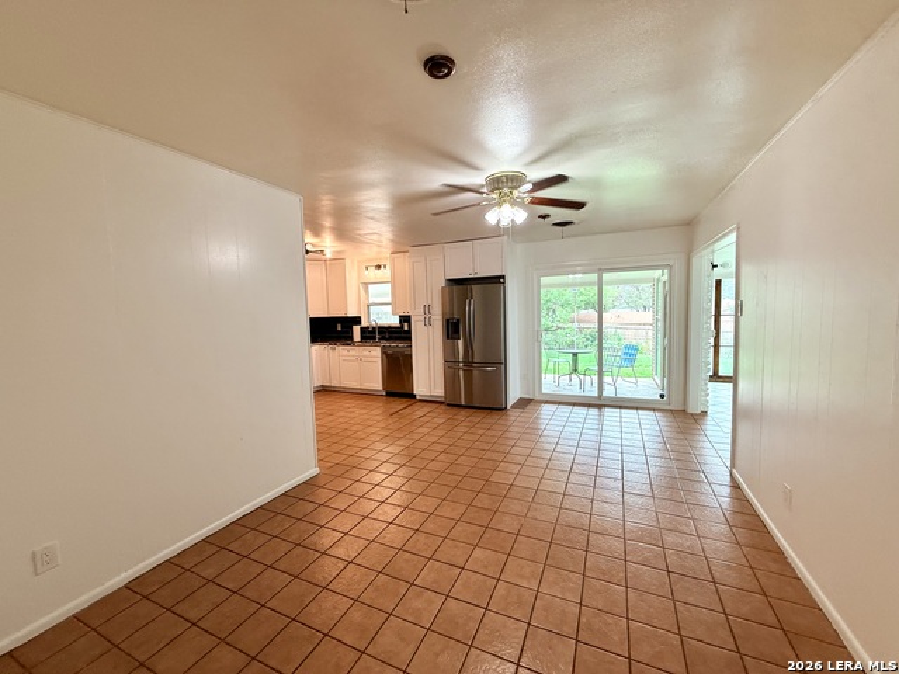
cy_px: 337
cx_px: 450
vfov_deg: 85.7
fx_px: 364
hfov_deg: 102.1
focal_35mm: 14
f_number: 2.2
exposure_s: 1/120
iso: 100
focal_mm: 2.22
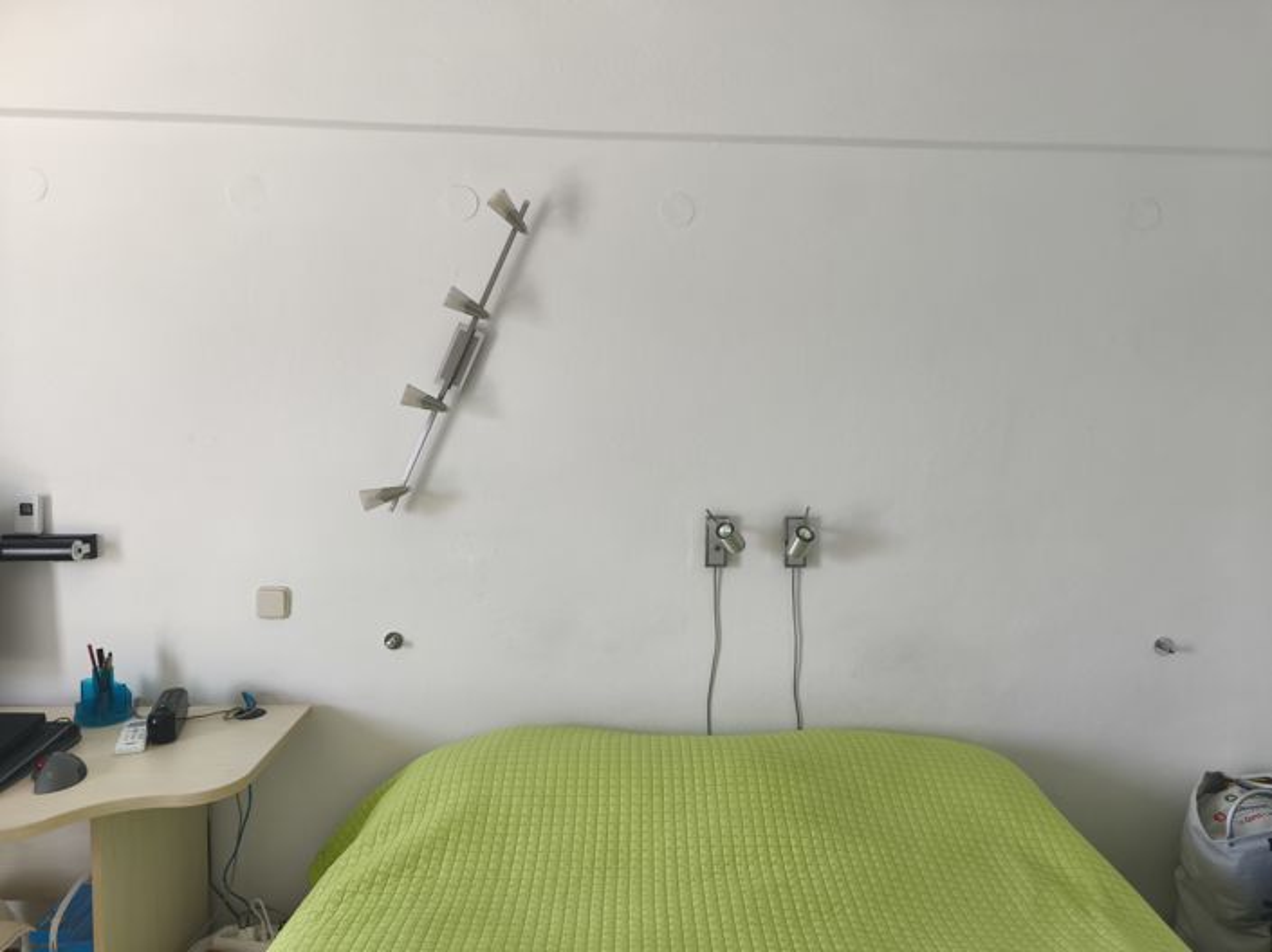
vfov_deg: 58.8
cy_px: 476
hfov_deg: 74.0
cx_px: 636
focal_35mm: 23
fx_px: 845
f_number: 1.7
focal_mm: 5.35
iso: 200
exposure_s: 1/100
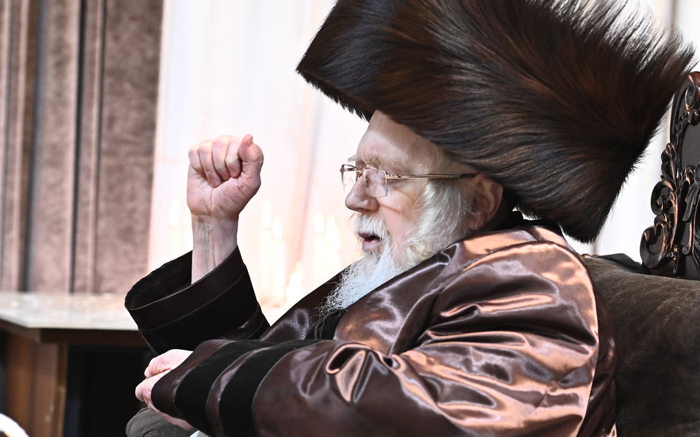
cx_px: 313
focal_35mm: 140
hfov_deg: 14.9
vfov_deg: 9.4
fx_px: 2671
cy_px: 223
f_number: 4
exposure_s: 1/250
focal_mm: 100
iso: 2500
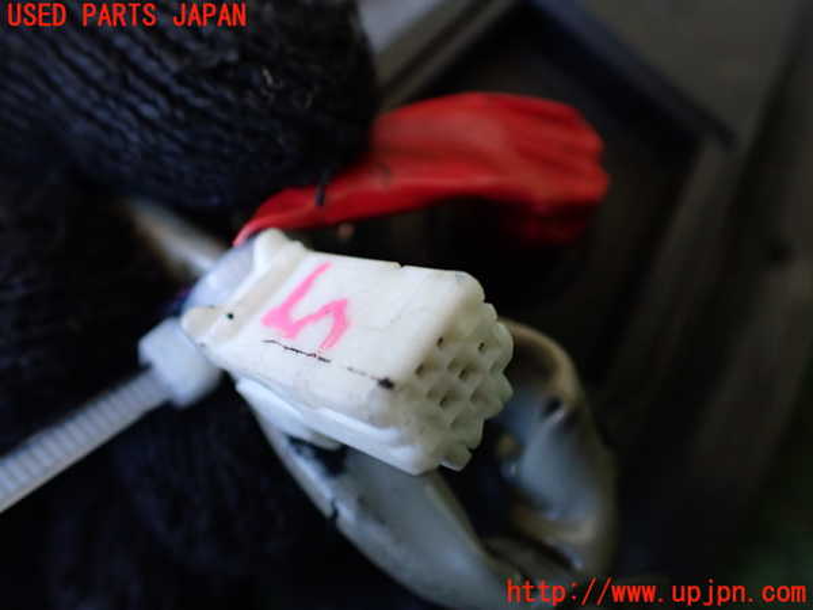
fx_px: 705
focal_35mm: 30
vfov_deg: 46.8
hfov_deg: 60.0
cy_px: 305
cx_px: 406
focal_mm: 5.4
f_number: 2.3
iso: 500
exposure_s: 1/125
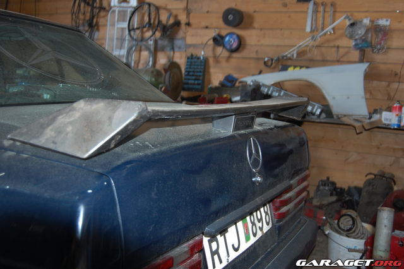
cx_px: 202
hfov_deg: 49.6
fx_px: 437
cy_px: 134
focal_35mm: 39
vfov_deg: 34.2
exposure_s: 1/60
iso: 400
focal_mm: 26
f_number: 4.2
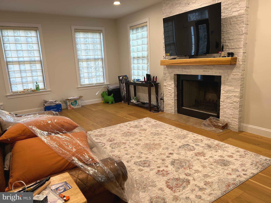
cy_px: 102
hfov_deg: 67.3
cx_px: 136
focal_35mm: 26
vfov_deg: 53.1
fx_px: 204
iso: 80
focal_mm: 5.7
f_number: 1.5
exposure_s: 1/60
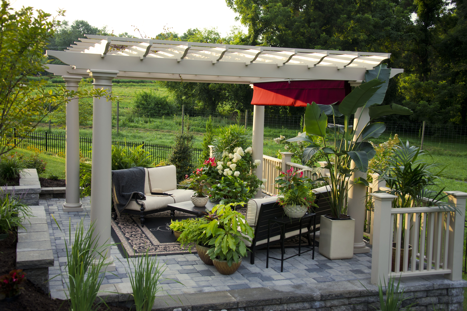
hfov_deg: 44.5
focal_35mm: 44
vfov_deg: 30.5
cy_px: 156
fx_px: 571
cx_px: 234
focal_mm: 44
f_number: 4.2
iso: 400
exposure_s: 1/250
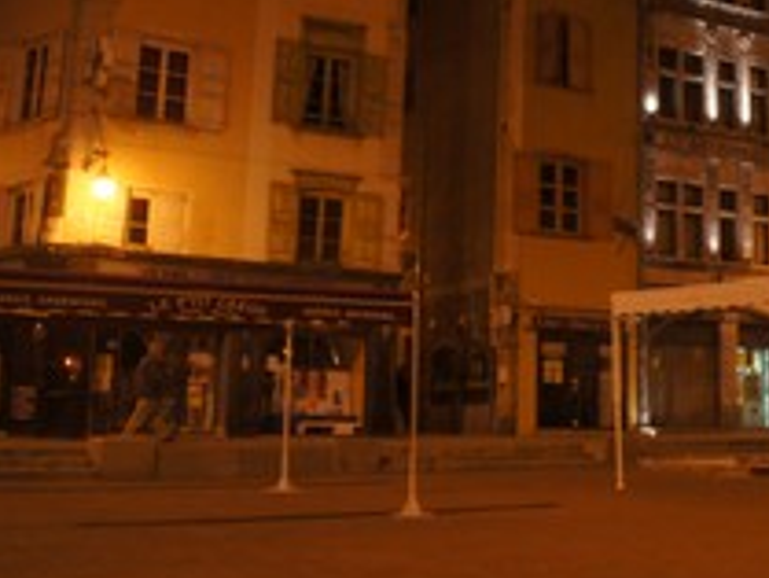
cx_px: 659
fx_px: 1267
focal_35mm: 57
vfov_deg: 25.5
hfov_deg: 32.4
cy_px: 179
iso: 1000
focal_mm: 18
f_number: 3.5
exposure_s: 1/30
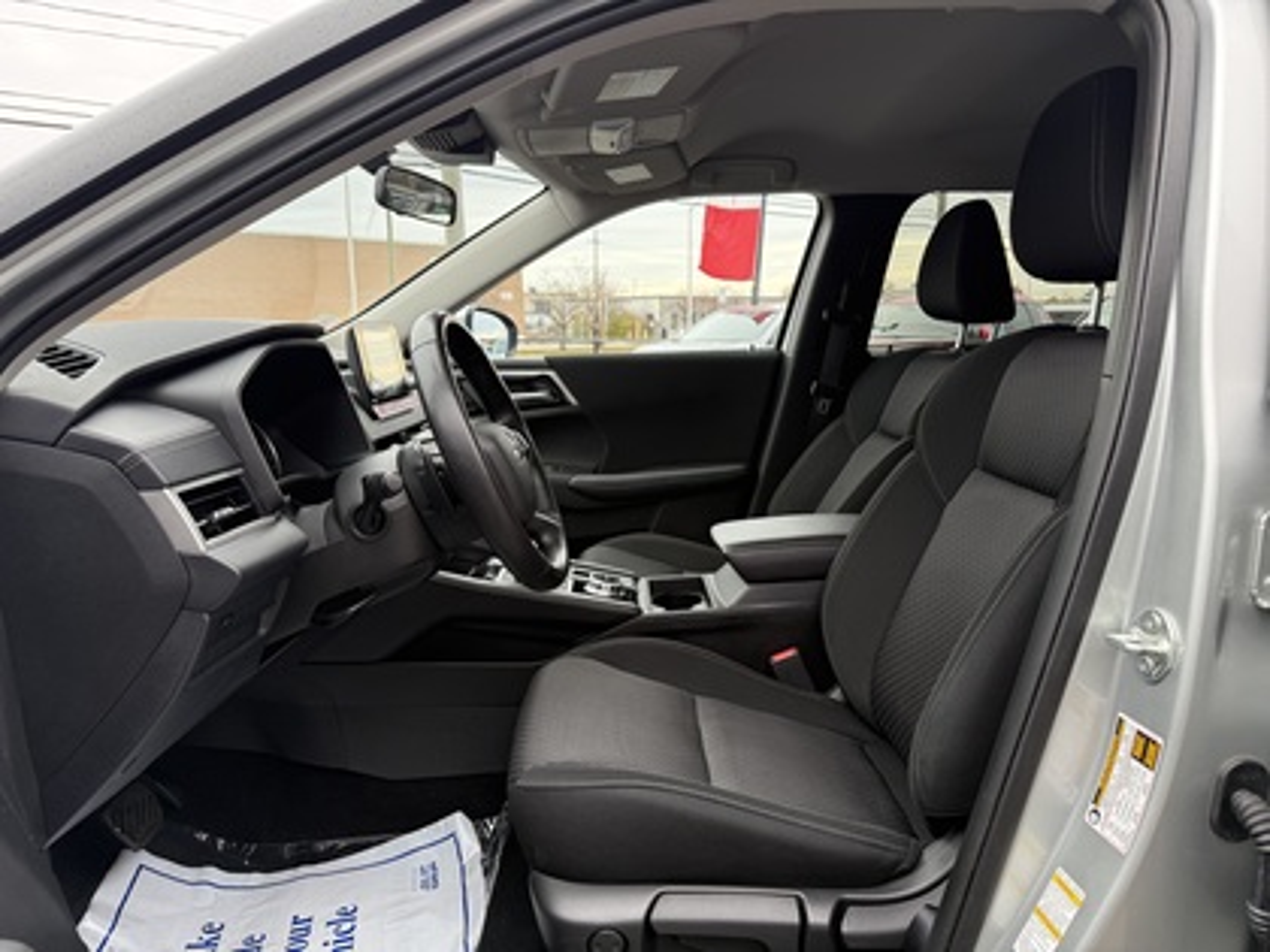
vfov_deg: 56.8
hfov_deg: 71.6
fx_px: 881
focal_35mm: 24
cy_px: 476
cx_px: 635
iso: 125
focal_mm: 6.76
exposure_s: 1/232
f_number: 1.78
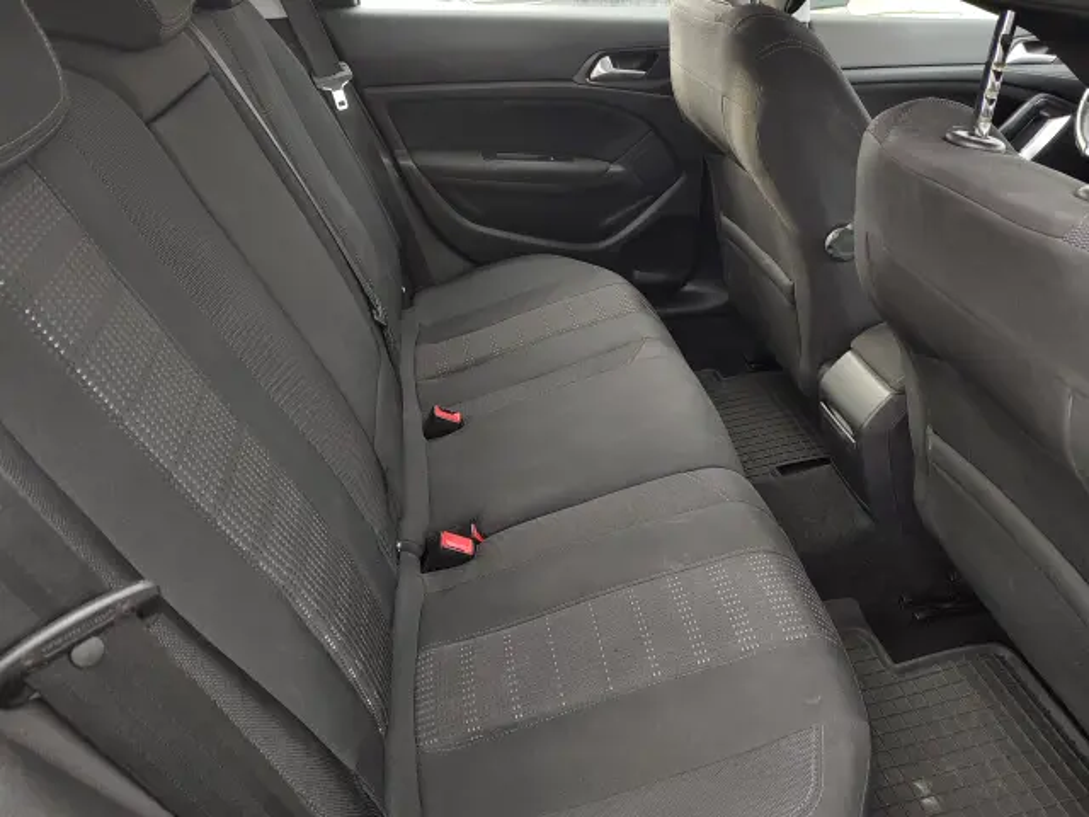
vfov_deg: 58.9
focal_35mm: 23
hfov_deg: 73.9
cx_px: 544
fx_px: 724
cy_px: 408
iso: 223
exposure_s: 1/100
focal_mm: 5.56
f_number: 1.8
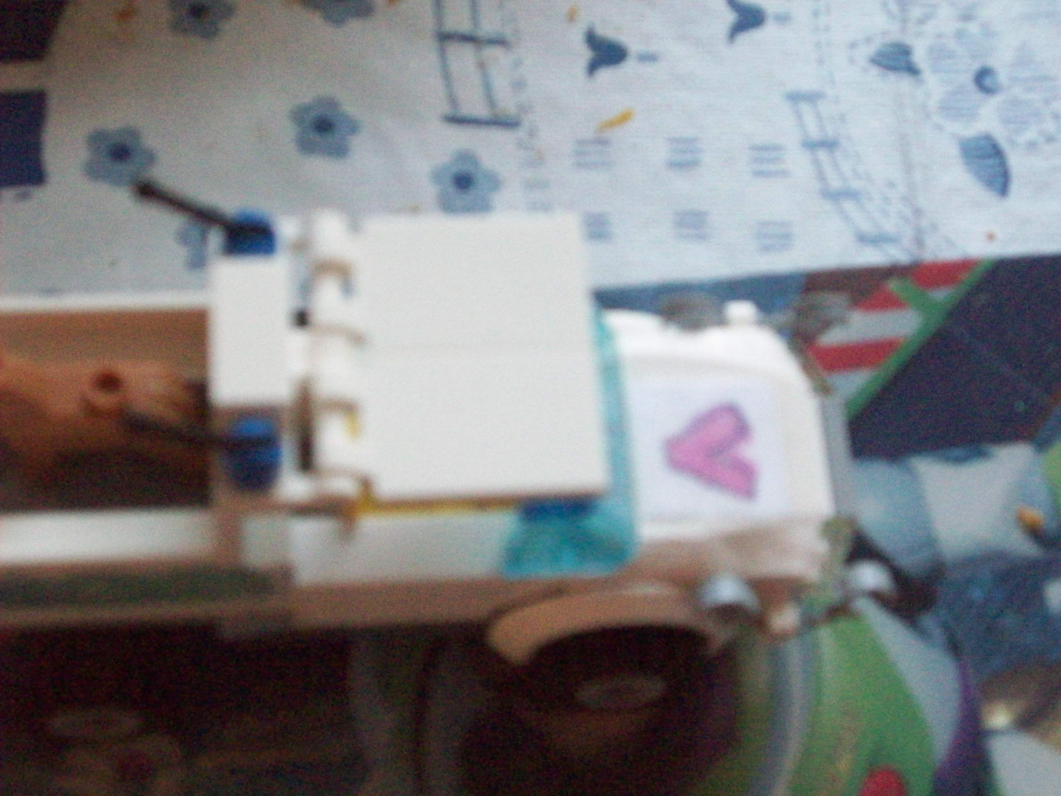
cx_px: 530
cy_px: 398
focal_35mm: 64
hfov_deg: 30.3
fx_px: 1962
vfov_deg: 22.9
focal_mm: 10.7
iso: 800
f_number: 3.8
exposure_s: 1/45.6
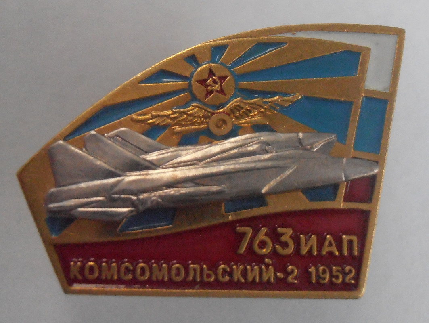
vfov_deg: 38.7
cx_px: 214
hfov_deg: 50.1
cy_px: 162
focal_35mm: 37
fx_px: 459
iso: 800
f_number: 3.9
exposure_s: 1/250
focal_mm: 6.61
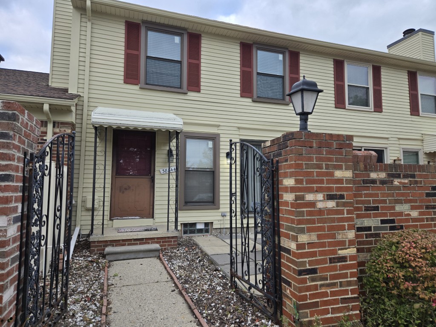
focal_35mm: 23
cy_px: 164
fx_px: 290
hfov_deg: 73.9
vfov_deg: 58.9
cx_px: 218
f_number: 1.8
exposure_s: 1/697
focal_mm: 5.4
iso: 80
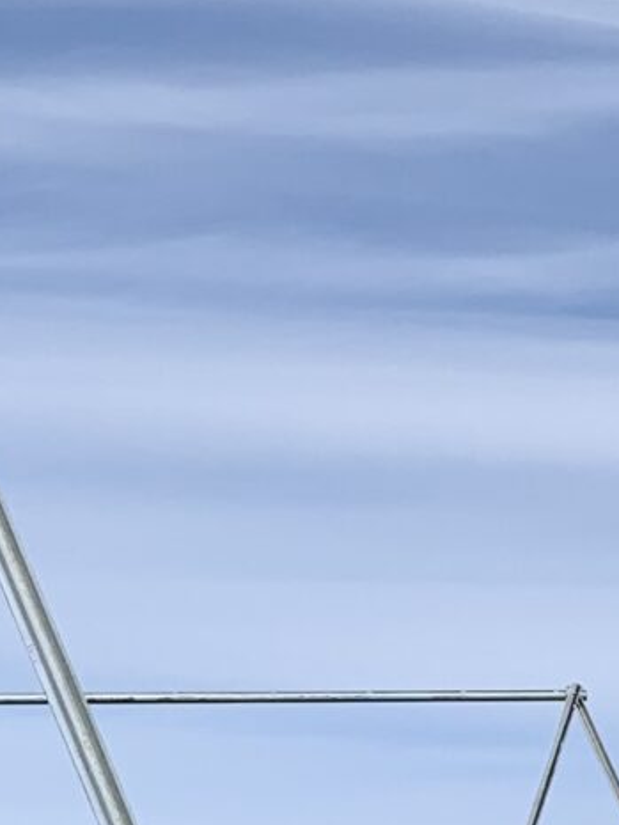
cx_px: 752
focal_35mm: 143
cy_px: 759
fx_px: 3408
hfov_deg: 10.2
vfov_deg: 13.7
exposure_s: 1/3788
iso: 25
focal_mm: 4.25
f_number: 1.8
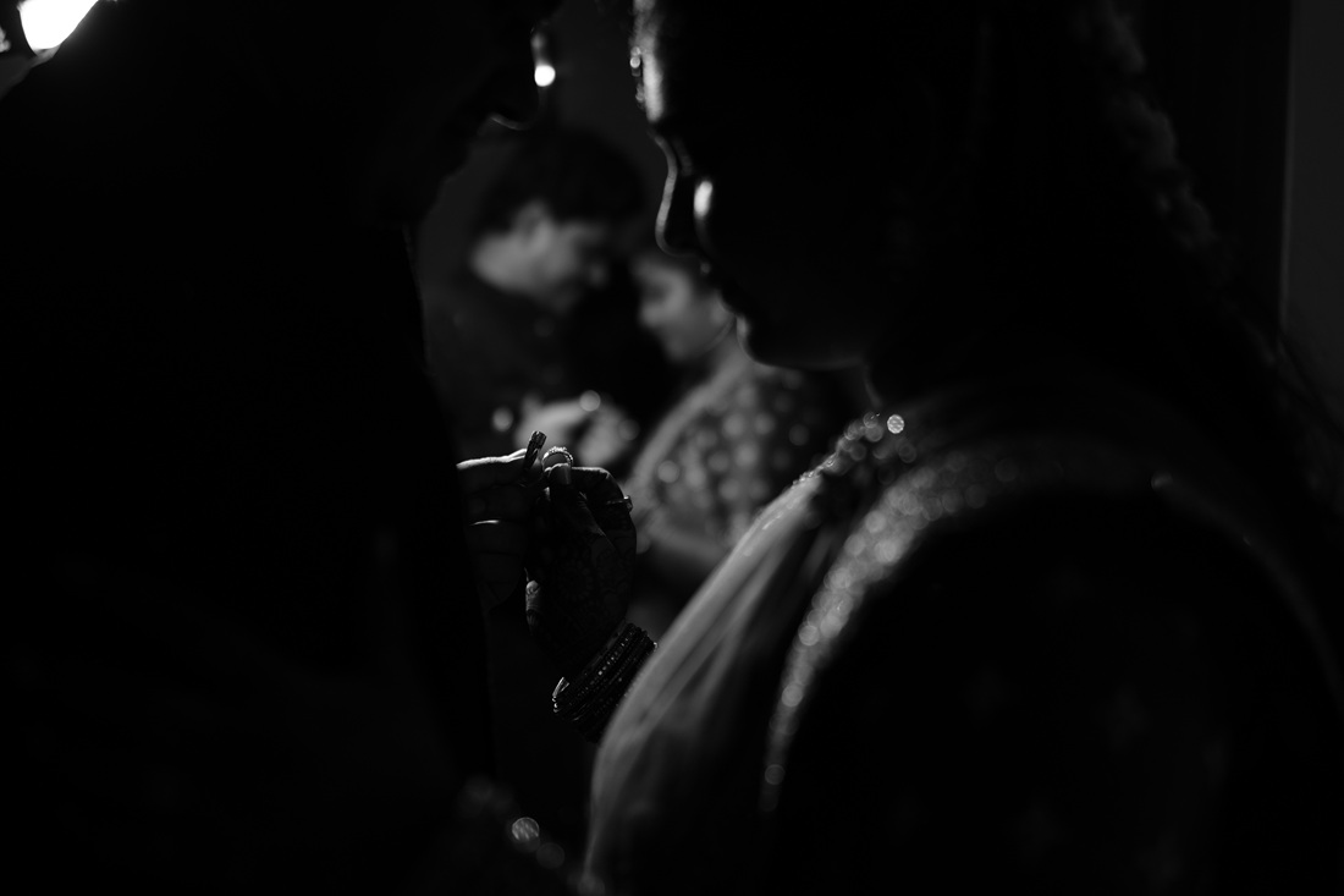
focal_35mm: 52
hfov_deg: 38.2
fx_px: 1941
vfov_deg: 26.0
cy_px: 448
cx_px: 672
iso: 200
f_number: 1.4
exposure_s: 1/125
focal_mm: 35
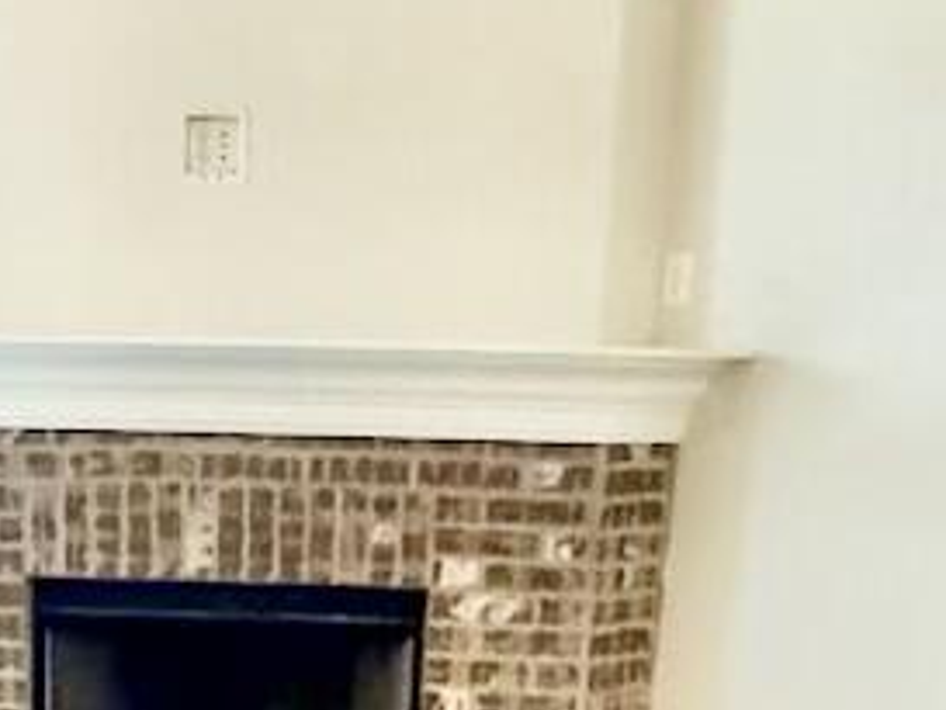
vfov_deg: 16.3
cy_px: 1098
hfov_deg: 23.5
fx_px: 2242
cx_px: 180
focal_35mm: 82
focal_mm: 2.22
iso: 640
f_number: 2.2
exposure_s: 1/60
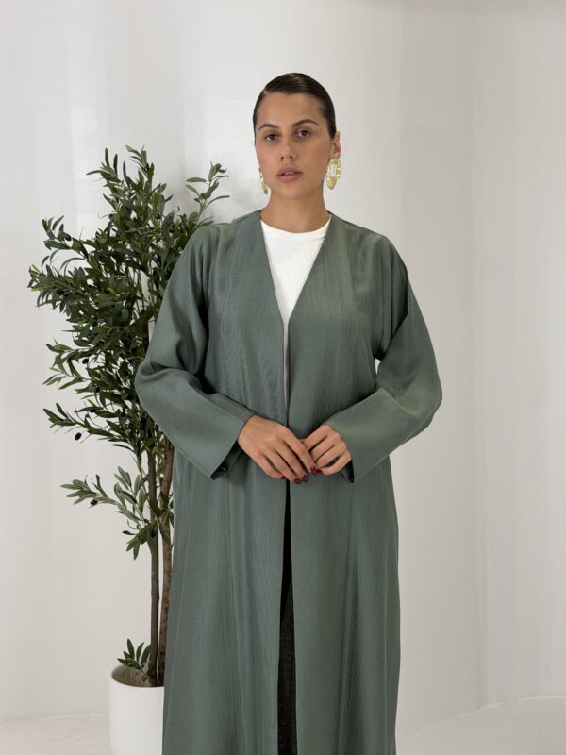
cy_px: 378
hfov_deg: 30.3
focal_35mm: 48
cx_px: 283
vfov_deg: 39.7
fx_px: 1046
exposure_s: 1/472
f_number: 1.78
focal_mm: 6.76
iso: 64
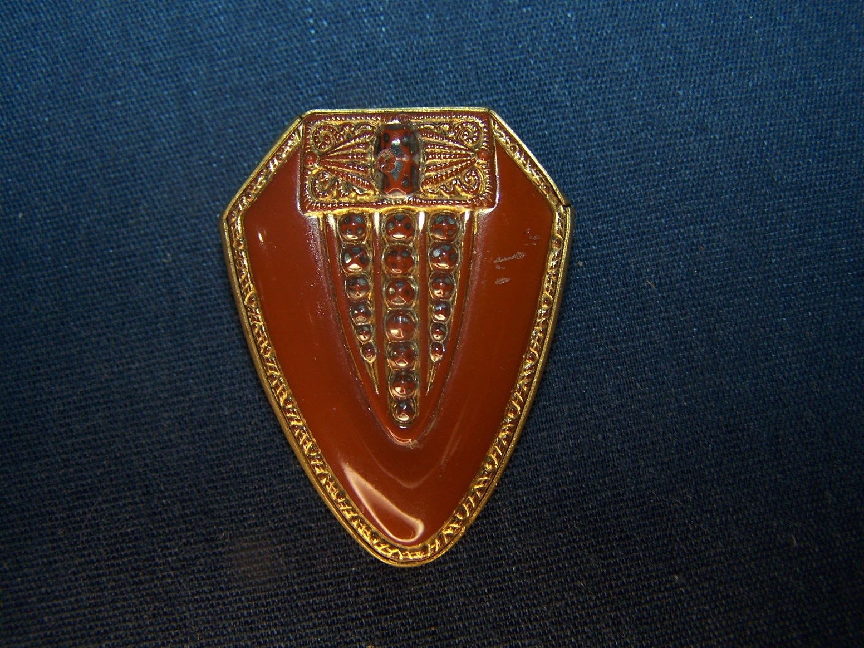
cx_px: 432
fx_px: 948
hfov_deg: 49.0
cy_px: 324
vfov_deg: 37.7
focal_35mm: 38
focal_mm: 6.3
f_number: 2.8
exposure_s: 1/60
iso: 80
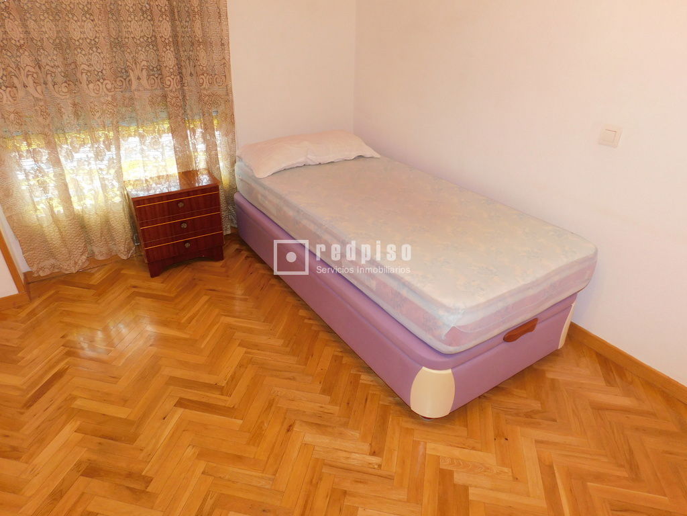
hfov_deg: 73.9
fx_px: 456
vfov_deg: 58.9
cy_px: 258
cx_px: 344
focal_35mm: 23
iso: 200
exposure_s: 1/30
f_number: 3
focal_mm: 4
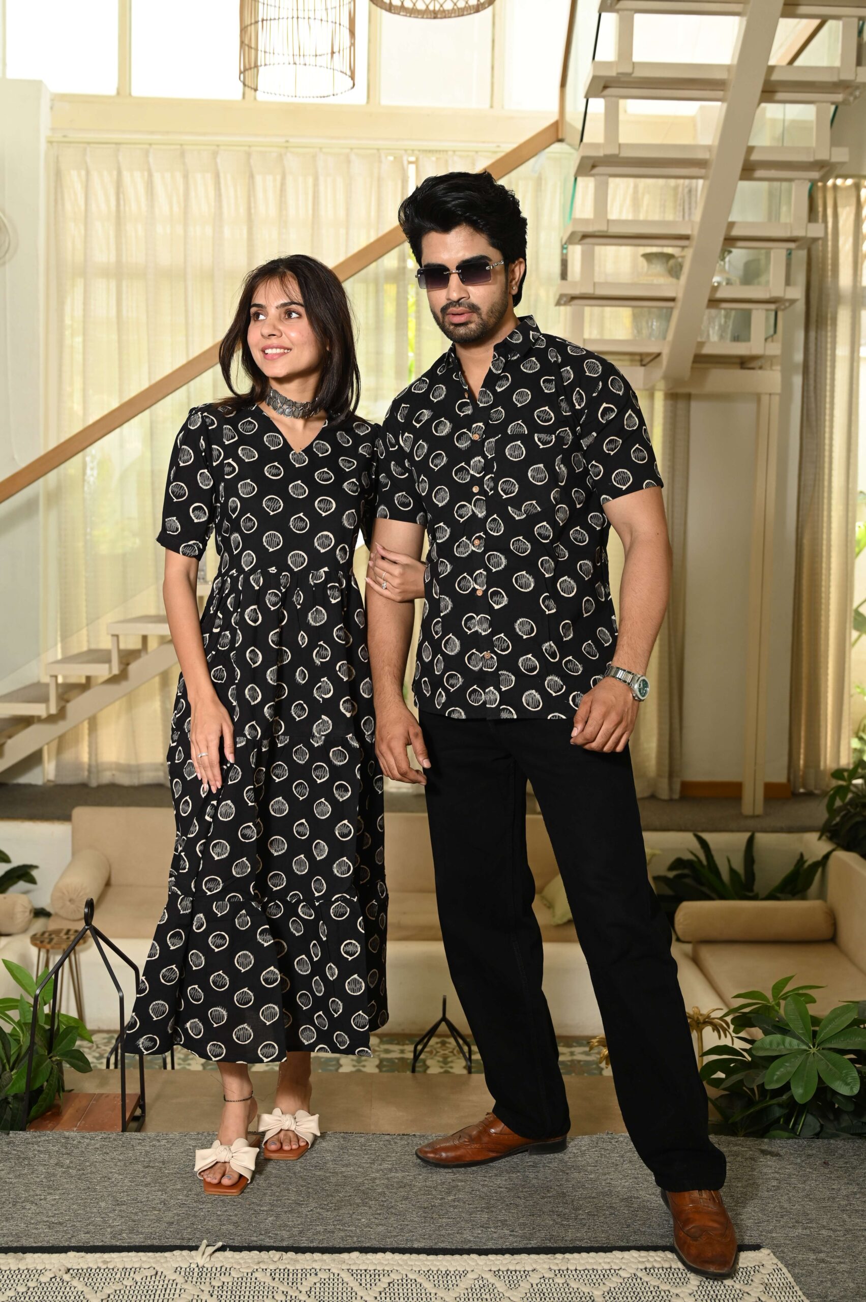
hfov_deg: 35.0
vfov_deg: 50.7
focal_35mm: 38
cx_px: 433
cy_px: 651
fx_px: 1373
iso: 320
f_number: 4.5
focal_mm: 38
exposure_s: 1/160
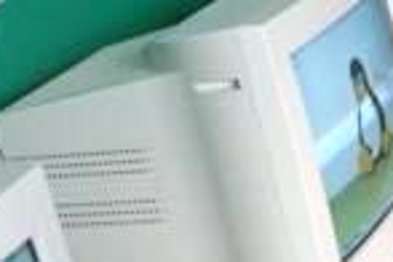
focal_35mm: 128
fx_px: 1397
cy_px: 13
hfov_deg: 15.0
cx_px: 561
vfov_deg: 10.6
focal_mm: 28
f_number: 4
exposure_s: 1/60
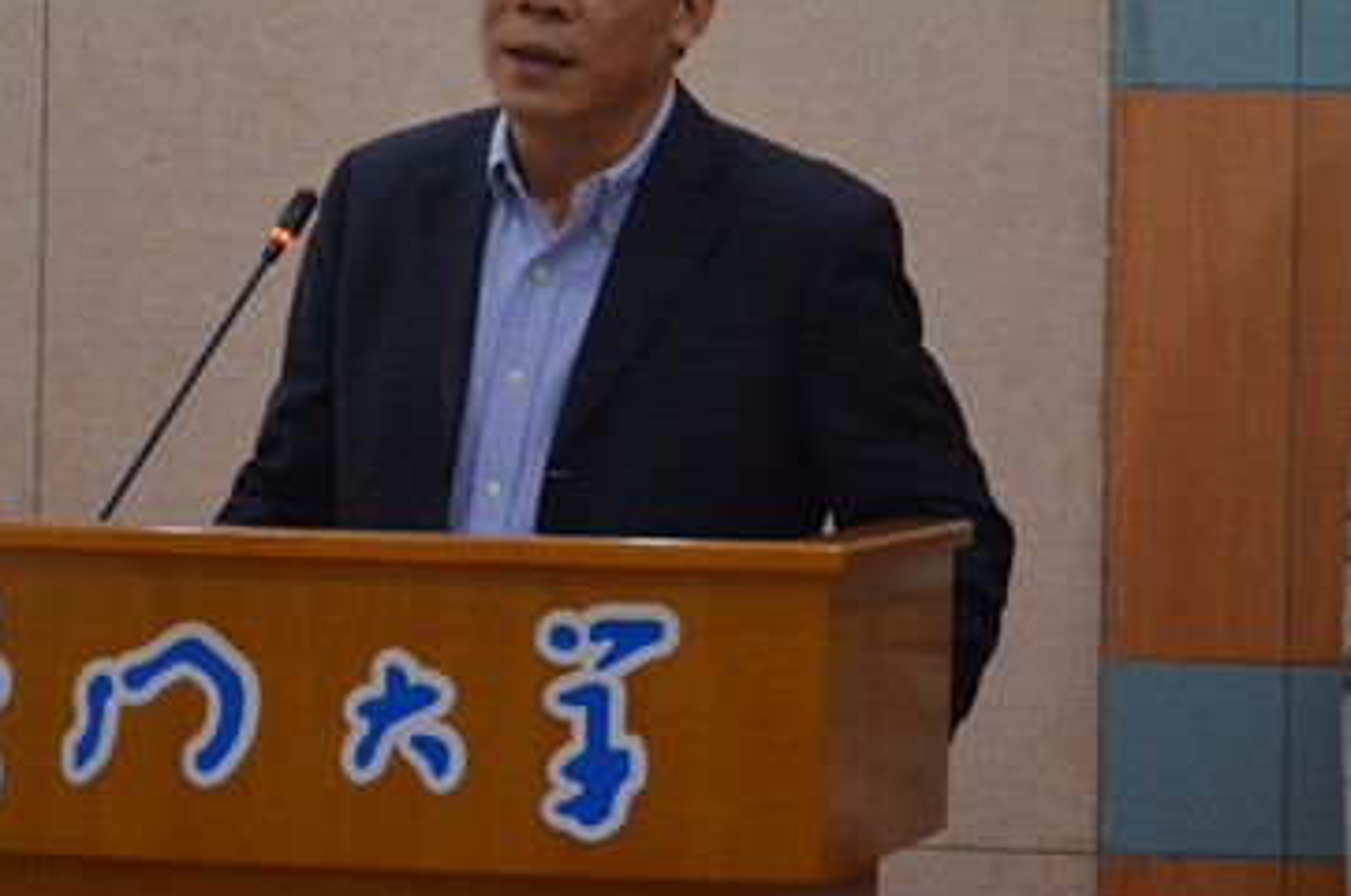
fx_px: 6631
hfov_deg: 11.6
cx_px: 683
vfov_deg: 7.7
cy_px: 175
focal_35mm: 177
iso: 2000
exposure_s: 1/60
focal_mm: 70
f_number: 5.3
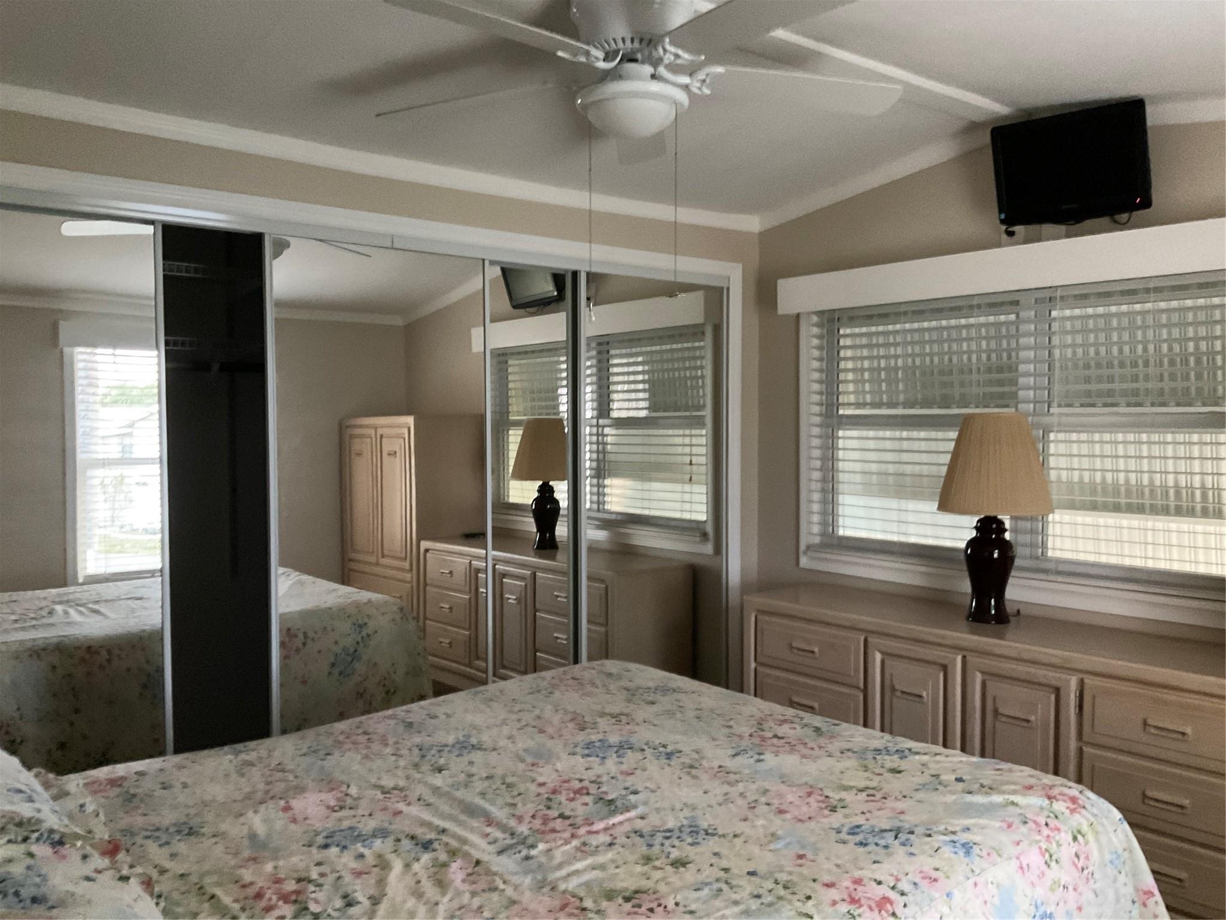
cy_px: 460
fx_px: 1027
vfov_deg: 48.2
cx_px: 613
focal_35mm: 29
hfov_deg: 61.7
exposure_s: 1/30
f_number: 1.8
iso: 400
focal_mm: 3
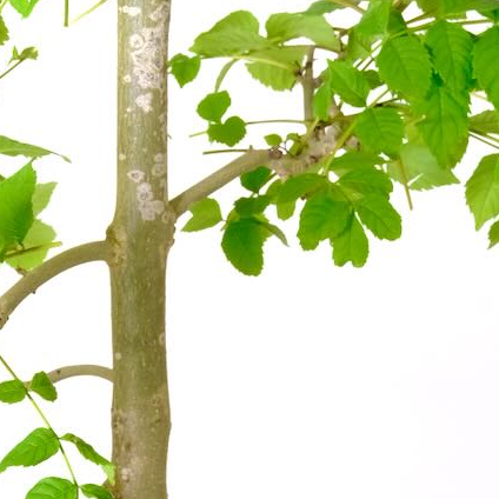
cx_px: 55
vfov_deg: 5.8
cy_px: 69
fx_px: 4893
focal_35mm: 300
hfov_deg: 5.8
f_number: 13
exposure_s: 1/15
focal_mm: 77.9
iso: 2500
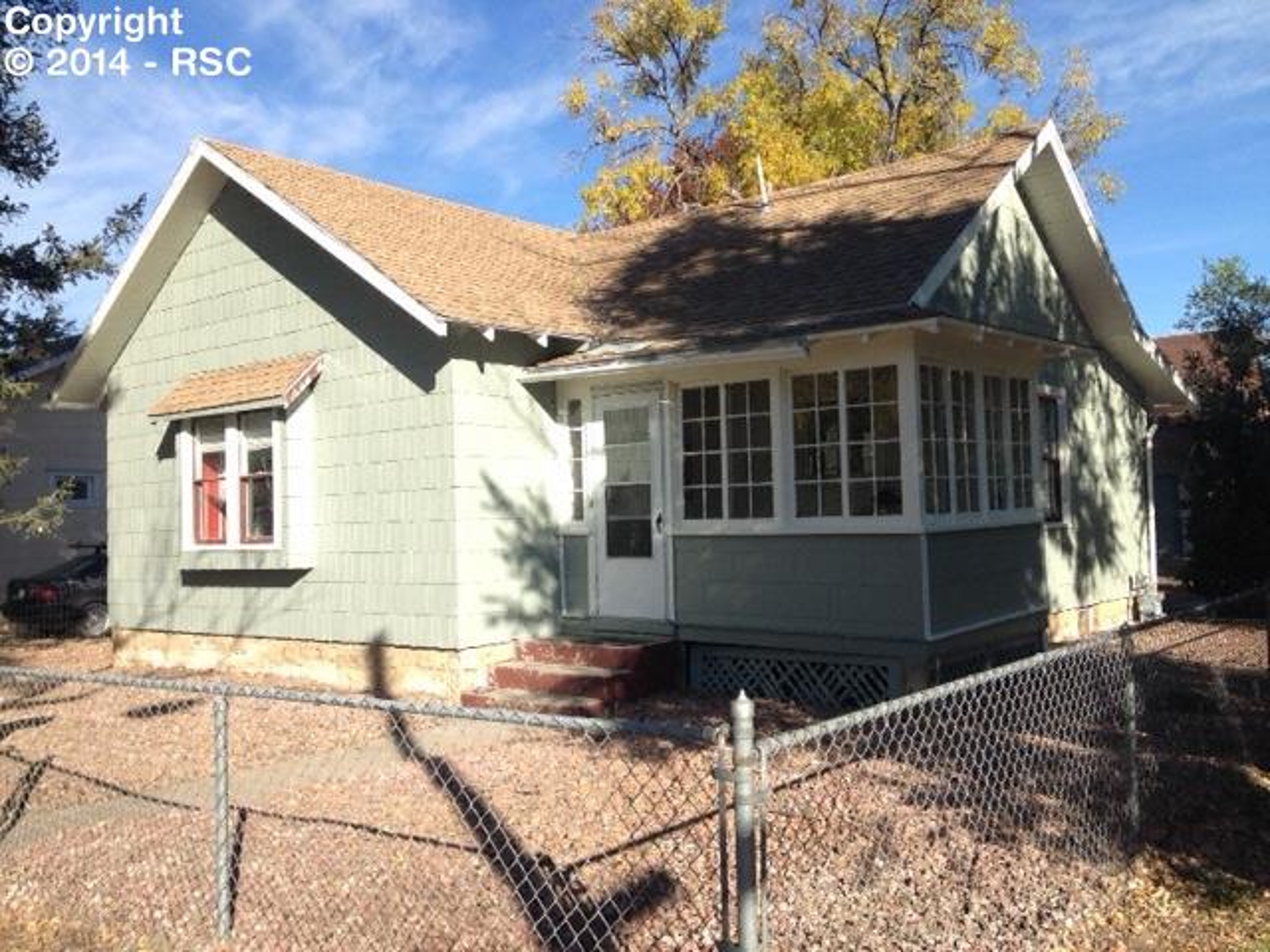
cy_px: 476
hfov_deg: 55.4
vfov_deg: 42.9
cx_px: 635
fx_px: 1211
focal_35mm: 33
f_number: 2.4
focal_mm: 4.12
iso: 50
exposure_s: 1/903
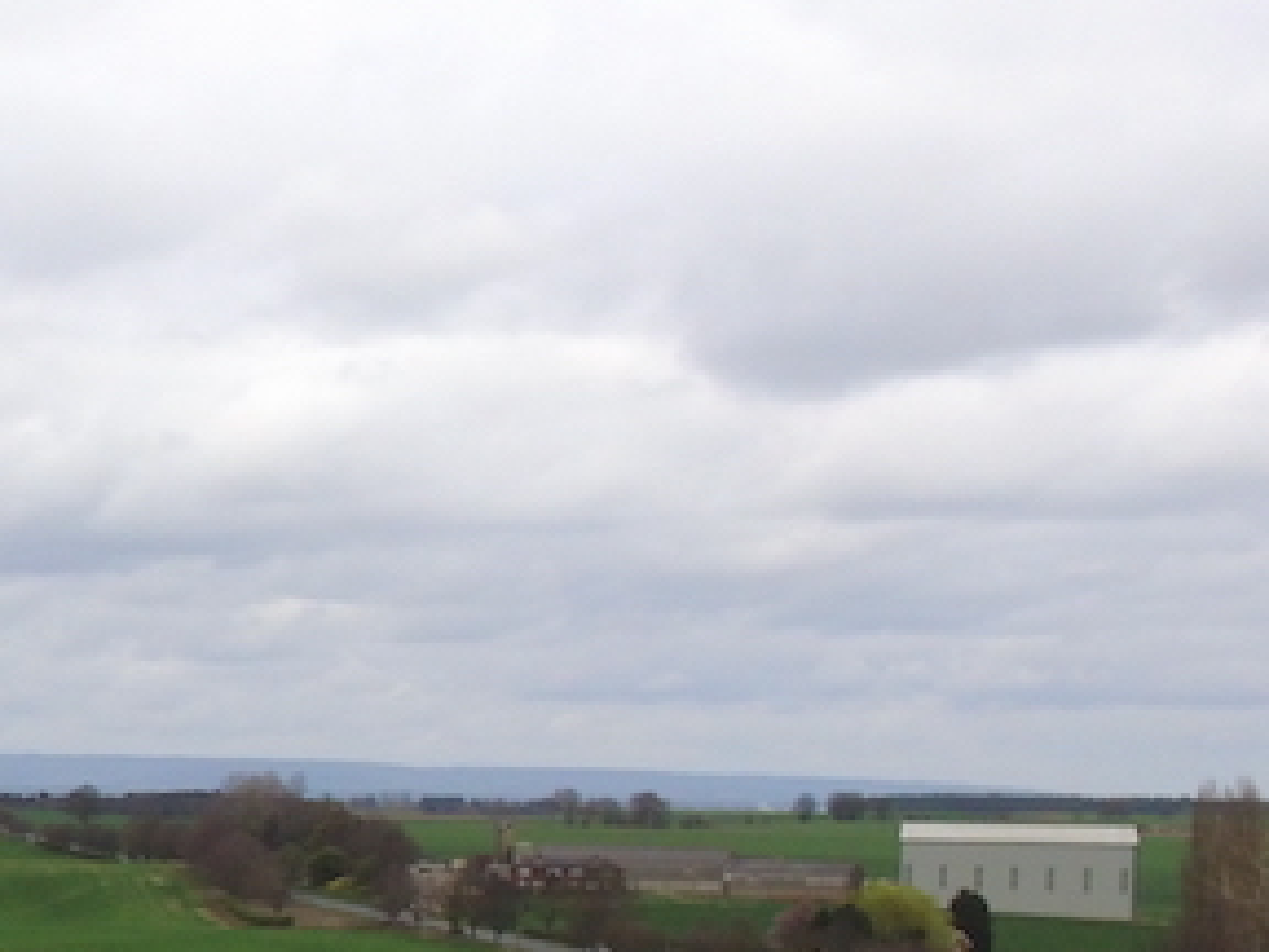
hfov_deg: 20.9
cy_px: 868
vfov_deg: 20.3
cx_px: -881
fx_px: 2603
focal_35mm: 71
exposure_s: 1/549
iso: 100
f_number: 2.8
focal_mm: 3.61
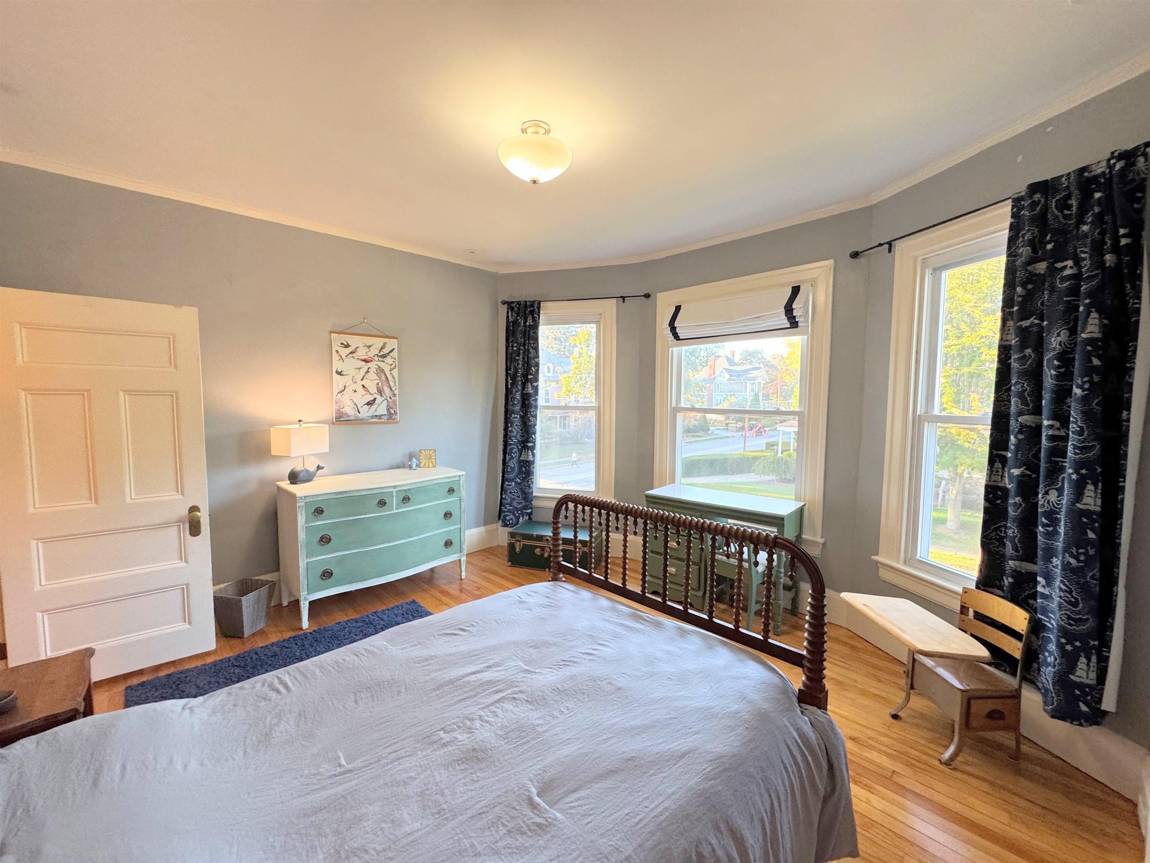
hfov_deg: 102.1
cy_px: 432
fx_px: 465
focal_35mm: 14
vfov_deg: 85.7
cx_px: 575
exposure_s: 1/120
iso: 250
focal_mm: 2.22
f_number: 2.2
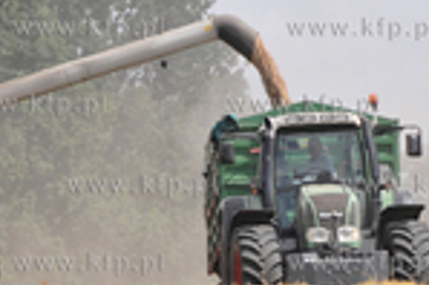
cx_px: -32
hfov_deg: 2.6
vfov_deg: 1.7
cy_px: 222
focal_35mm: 807
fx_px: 9606
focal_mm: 200
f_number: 9
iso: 200
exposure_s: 1/400
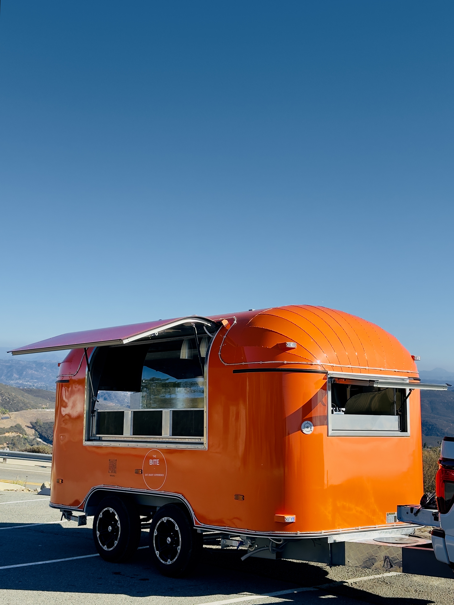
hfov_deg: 30.3
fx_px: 839
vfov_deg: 39.7
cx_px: 227
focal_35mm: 48
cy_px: 302
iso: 64
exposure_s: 1/1923
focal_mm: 6.76
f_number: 1.78
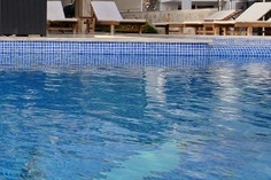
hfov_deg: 28.9
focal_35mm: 55
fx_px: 414
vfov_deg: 24.2
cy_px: 36
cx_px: -90
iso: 100
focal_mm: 12
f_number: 11
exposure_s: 1/100
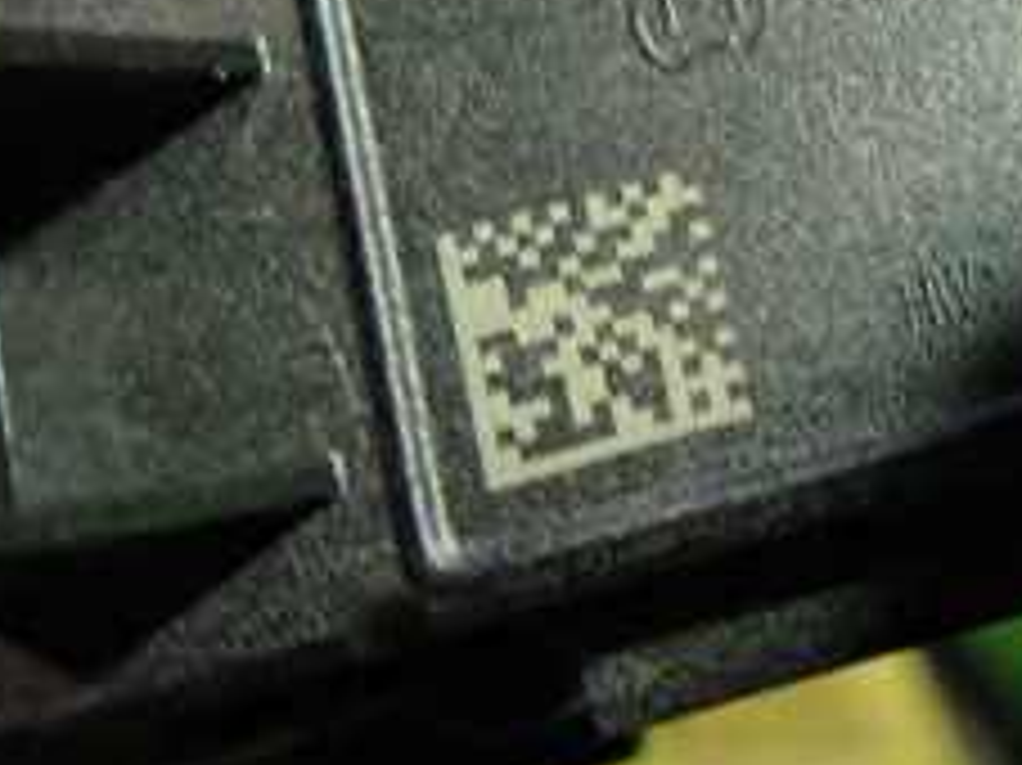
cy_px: 4
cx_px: 1211
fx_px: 1948
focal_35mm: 66
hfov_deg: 26.3
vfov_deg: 21.5
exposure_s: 1/30
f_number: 2
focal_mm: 4.5
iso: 400
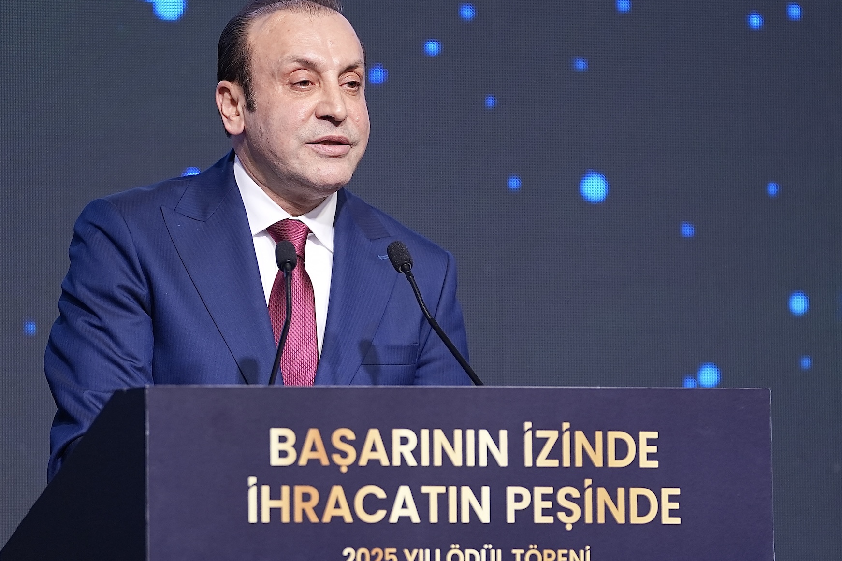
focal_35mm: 186
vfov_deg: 7.4
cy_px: 286
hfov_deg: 11.1
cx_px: 375
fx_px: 4350
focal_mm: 162
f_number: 2.8
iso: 1000
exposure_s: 1/200
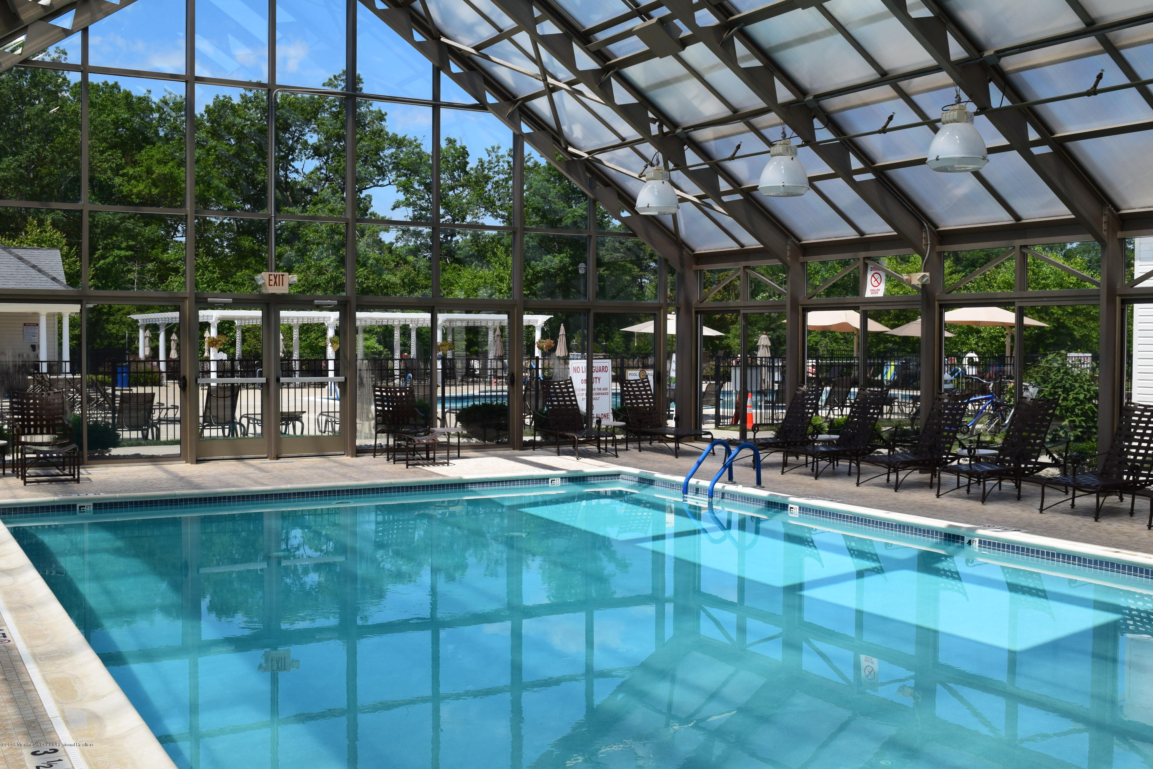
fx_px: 1249
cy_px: 384
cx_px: 576
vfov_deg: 34.2
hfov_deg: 49.6
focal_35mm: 39
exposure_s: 1/500
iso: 400
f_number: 11
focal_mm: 26
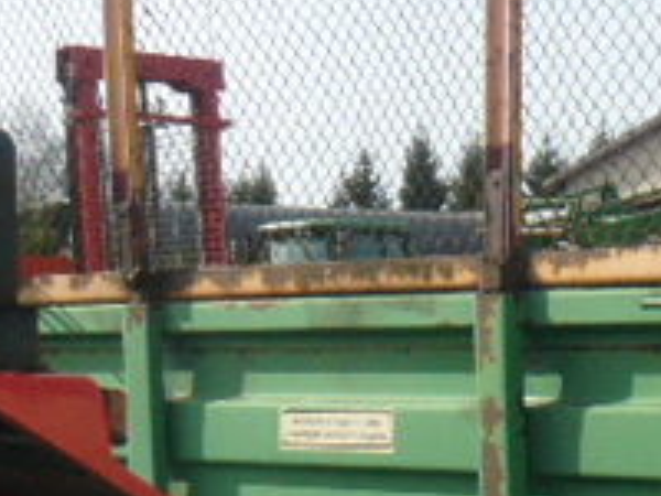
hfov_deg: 15.5
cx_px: 1044
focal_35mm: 115
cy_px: 450
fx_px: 2196
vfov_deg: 12.8
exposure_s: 1/250
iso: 100
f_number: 5.6
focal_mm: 6
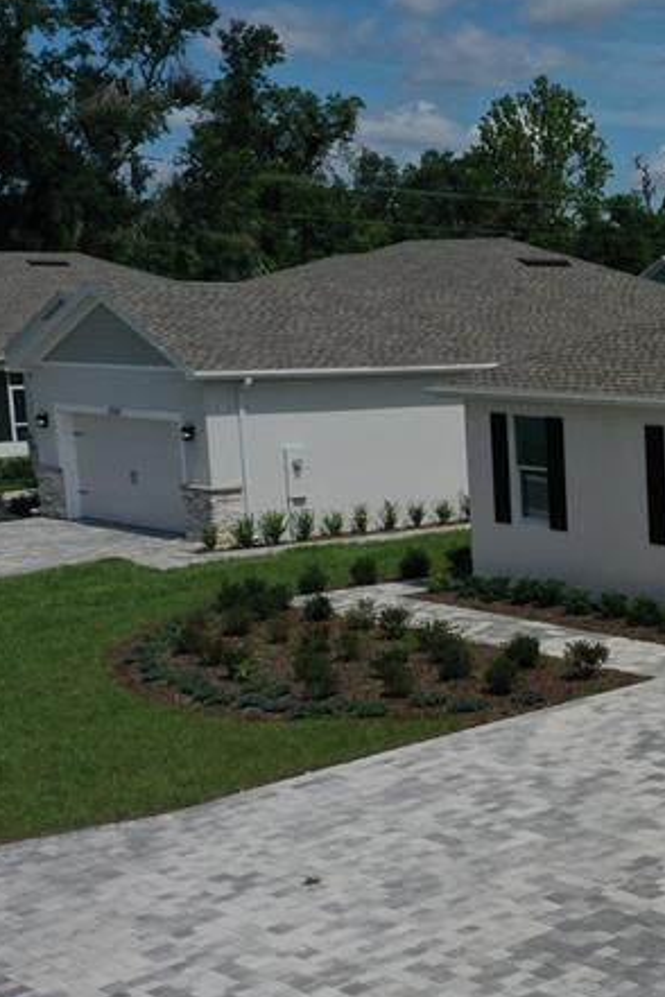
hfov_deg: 18.0
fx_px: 1801
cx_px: 1072
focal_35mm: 65
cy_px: 597
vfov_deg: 30.9
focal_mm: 10.26
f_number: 7.1
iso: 100
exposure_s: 1/1250
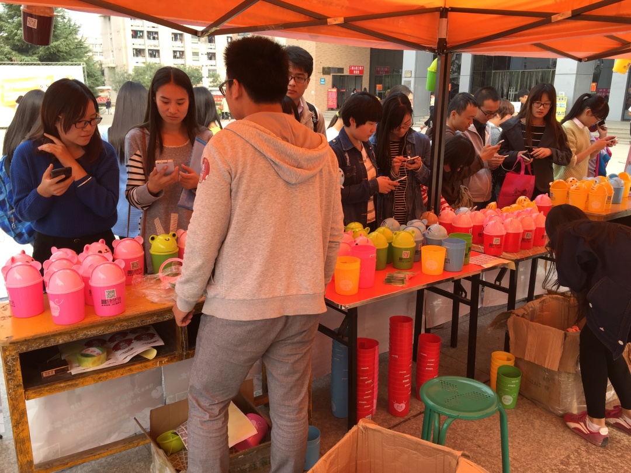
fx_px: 529
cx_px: 316
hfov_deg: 61.7
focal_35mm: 29
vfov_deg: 48.2
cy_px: 236
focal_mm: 4.15
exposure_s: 1/321
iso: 32
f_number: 2.2
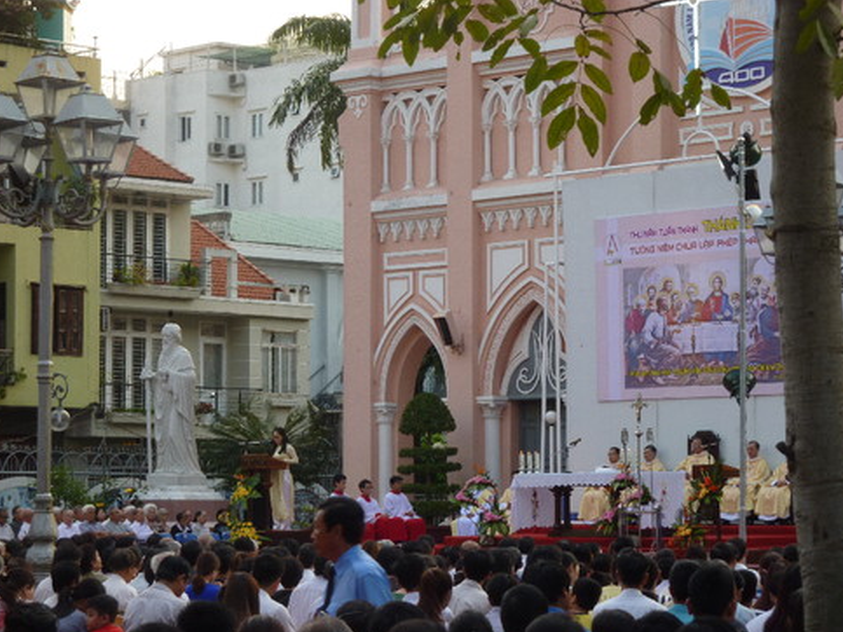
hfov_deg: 17.1
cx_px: 412
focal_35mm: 115
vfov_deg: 12.9
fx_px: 2800
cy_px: 326
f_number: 4.4
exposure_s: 1/100
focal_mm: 18.2
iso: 80
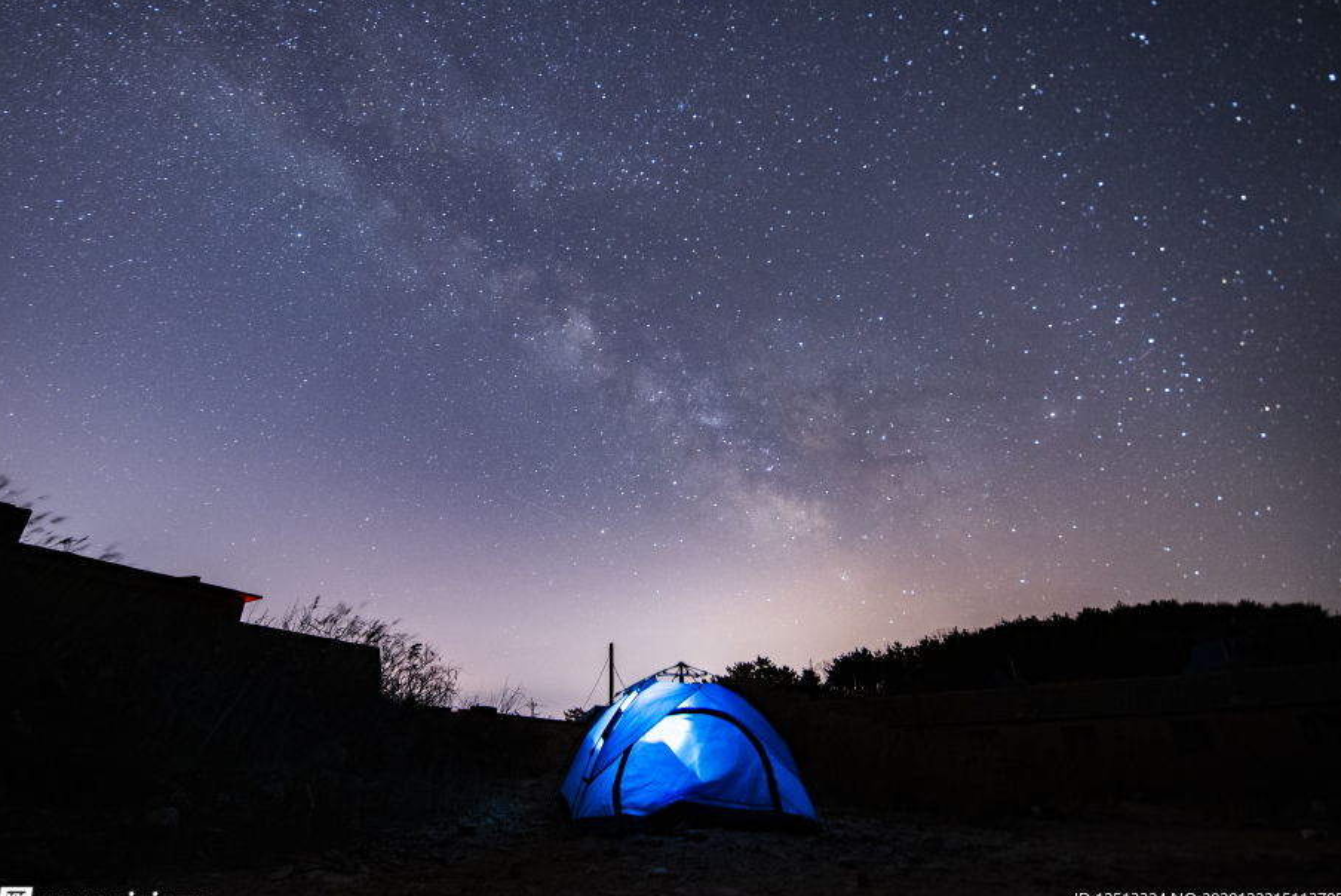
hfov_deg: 93.2
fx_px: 634
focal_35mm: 17
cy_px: 421
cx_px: 651
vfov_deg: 70.5
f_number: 2.8
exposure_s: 25
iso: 2500
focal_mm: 15
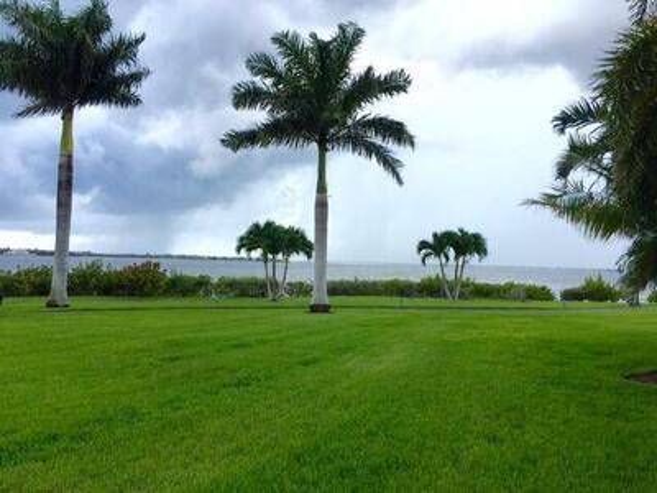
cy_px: 246
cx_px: 328
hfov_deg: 61.7
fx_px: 550
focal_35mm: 29
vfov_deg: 48.2
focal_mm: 4.15
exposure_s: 1/775
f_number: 2.2
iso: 32
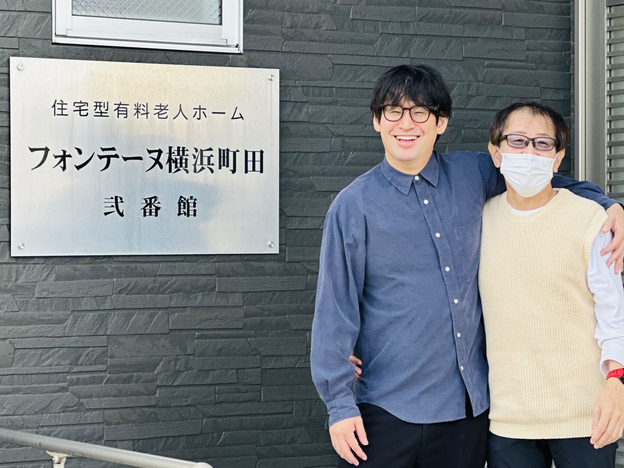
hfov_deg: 16.8
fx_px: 2109
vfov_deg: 12.7
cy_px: 253
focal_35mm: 117
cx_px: 434
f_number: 2.8
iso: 32
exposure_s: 1/121
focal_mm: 9
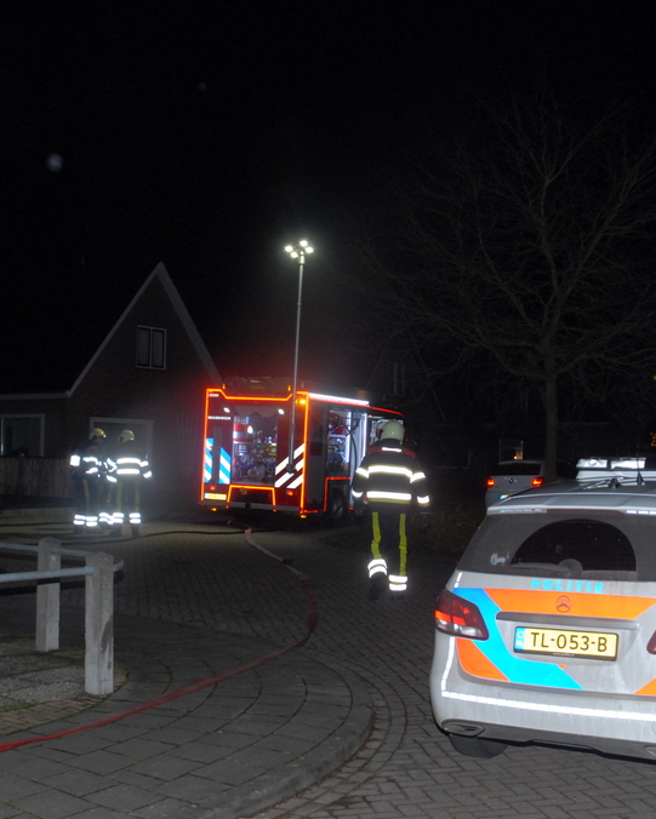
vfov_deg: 39.5
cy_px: 410
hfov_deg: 32.1
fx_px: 1140
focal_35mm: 47
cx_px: 332
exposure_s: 1/125
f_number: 6.3
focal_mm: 22
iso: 400
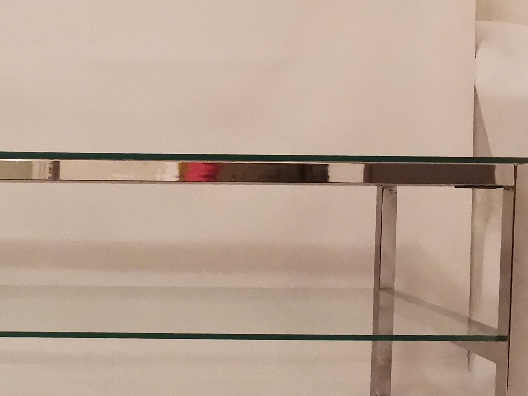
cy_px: 216
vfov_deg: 27.5
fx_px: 808
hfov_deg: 35.0
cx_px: 106
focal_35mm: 53
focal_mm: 2.35
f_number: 2.2
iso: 640
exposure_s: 1/20
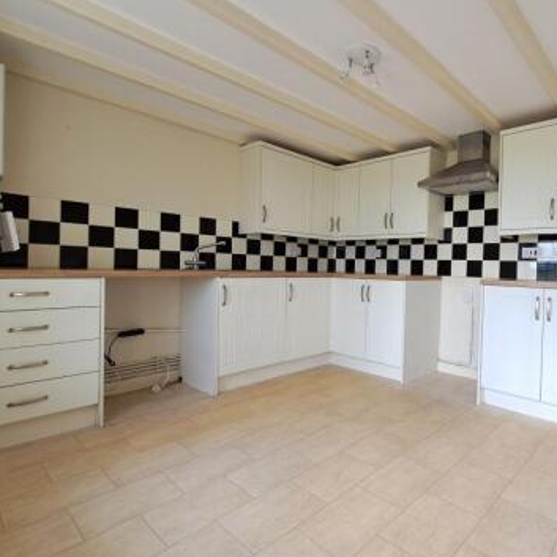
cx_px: 381
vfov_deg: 77.6
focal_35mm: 19
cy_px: 267
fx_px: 346
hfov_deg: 74.7
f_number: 2.2
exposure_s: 1/50
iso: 50
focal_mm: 1.42
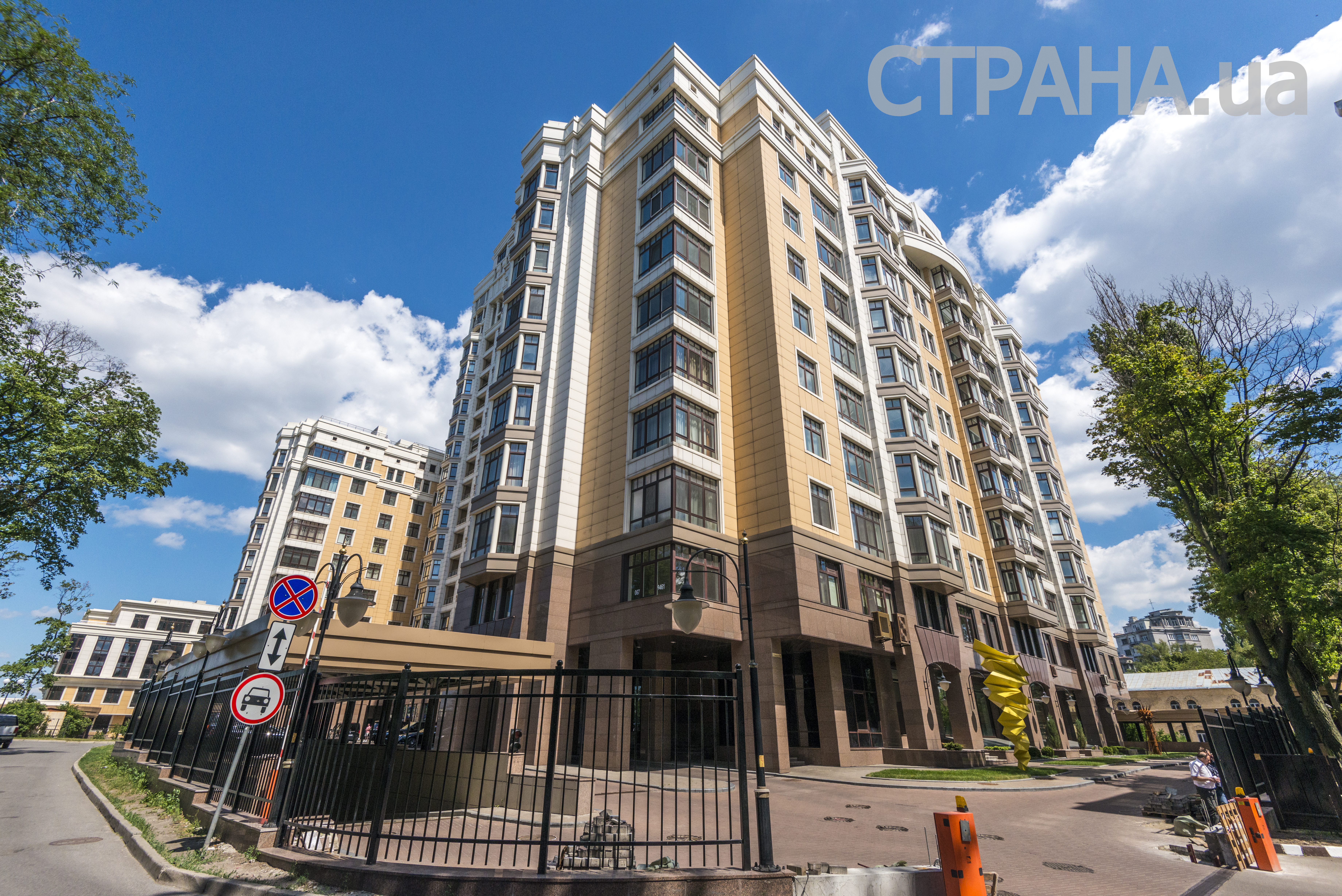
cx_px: 671
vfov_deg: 73.8
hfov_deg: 96.7
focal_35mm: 16
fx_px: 597
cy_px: 448
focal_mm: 16
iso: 1000
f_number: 8
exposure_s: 1/4000
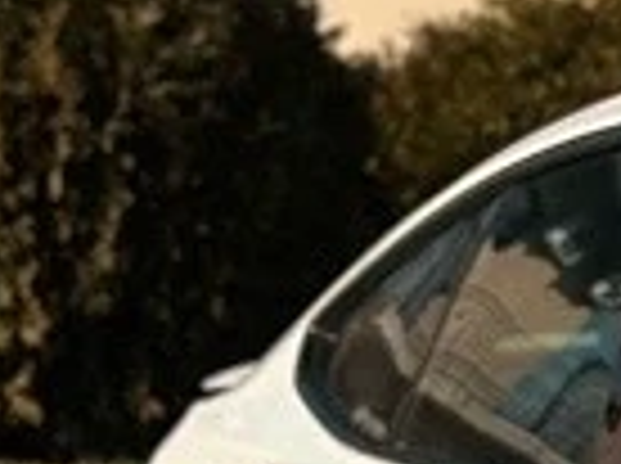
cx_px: 1732
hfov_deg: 5.4
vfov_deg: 4.2
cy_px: 743
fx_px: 6250
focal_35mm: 349
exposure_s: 1/15873
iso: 100
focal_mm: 6.86
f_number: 1.78
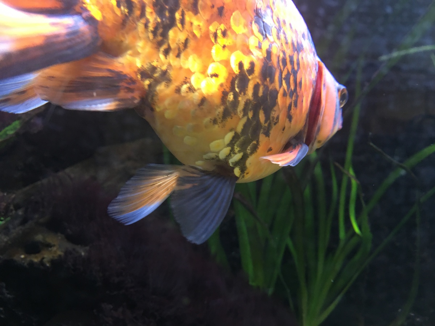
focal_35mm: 29
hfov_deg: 61.7
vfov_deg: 48.2
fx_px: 364
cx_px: 218
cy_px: 163
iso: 100
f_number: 2.2
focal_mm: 4.15
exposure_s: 1/10
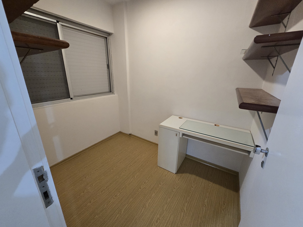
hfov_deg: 106.2
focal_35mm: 13
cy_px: 114
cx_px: 152
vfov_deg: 89.9
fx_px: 114
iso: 500
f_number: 2.2
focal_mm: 2.2
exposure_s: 1/60
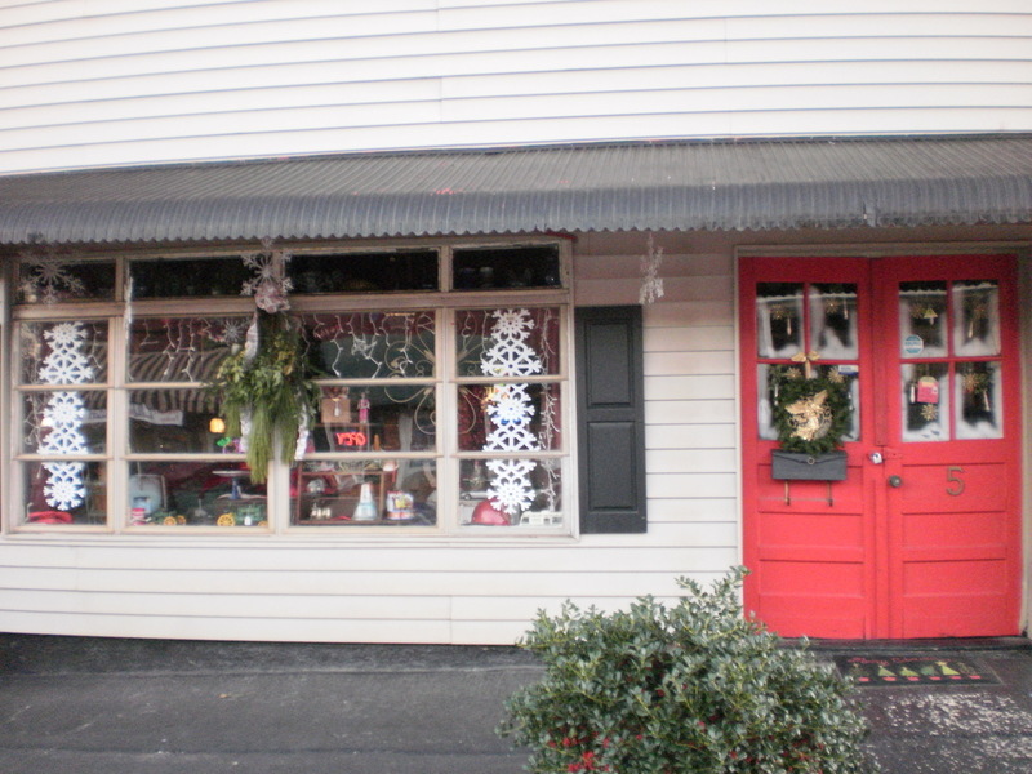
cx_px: 516
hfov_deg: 51.4
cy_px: 387
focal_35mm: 36
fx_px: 1073
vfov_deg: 39.7
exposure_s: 1/40
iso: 400
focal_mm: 6.3
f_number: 3.1
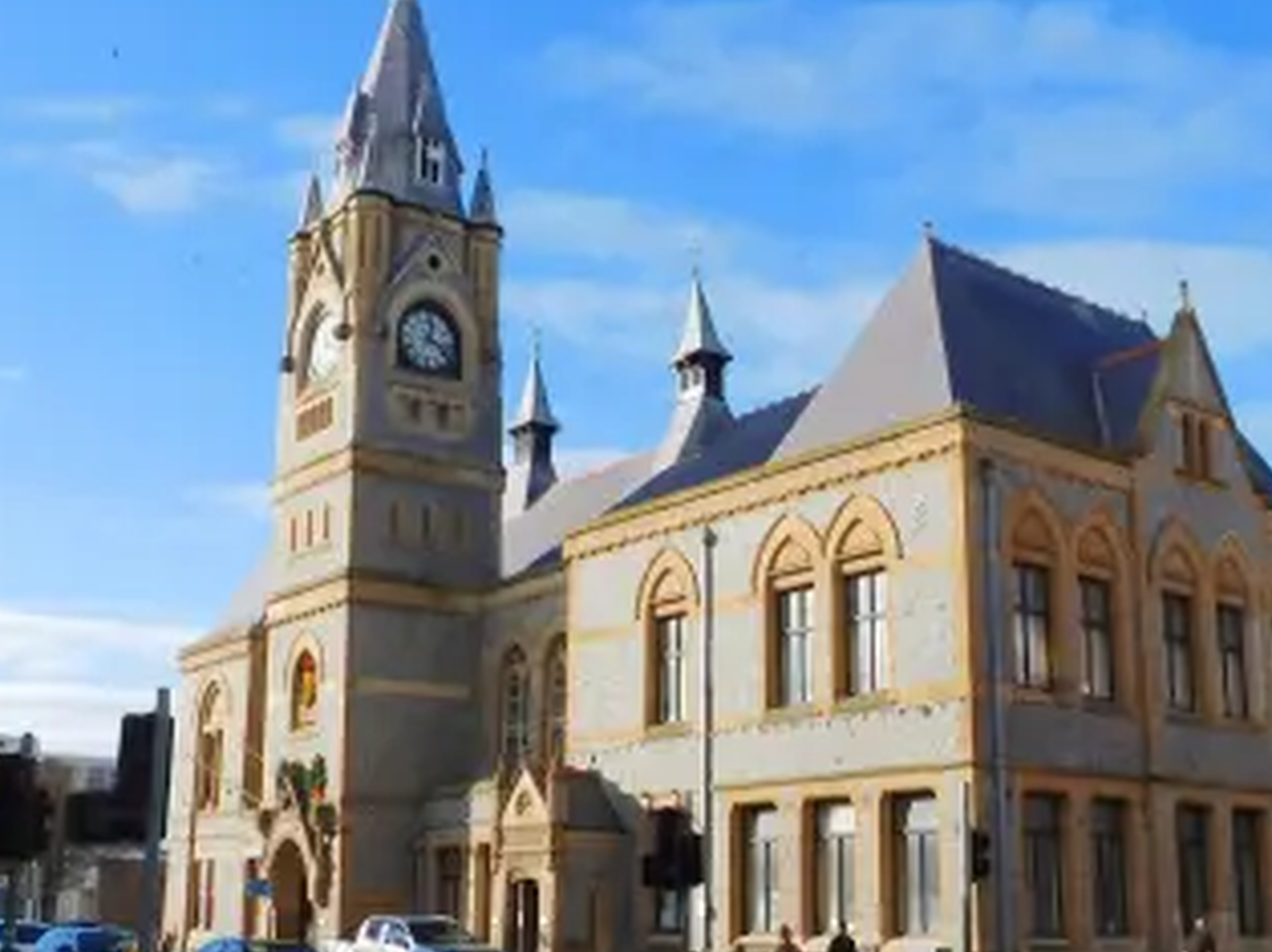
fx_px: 1616
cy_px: 531
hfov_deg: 43.0
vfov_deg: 32.8
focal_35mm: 44
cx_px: 668
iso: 125
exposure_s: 1/400
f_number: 6
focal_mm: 4
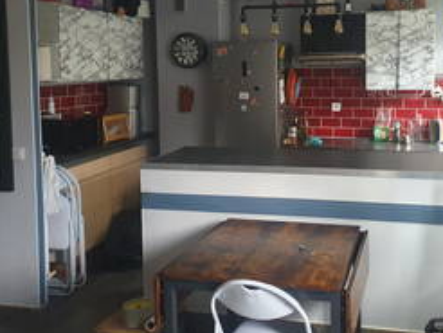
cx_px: 292
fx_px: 487
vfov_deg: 37.1
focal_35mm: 38
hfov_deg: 48.2
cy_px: 95
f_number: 1.5
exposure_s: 1/50
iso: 400
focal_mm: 4.32
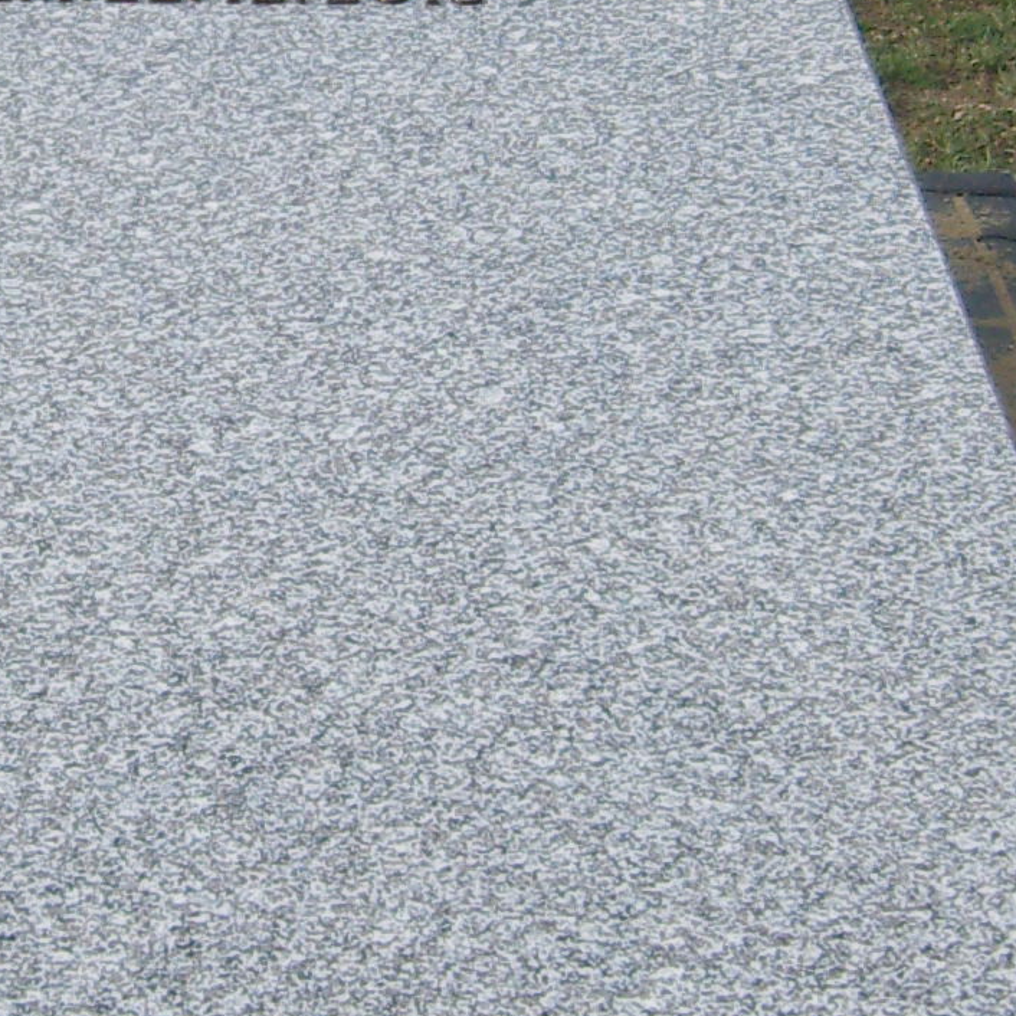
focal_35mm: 139
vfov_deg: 12.5
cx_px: 121
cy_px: 82
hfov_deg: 12.5
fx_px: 4616
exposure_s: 1/250
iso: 100
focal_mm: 7.3
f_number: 7
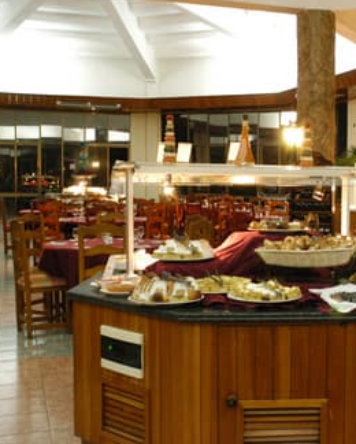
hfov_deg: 28.2
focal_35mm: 52
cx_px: 312
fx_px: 684
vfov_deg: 36.0
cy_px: 222
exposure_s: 1/10
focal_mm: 24
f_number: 3.5
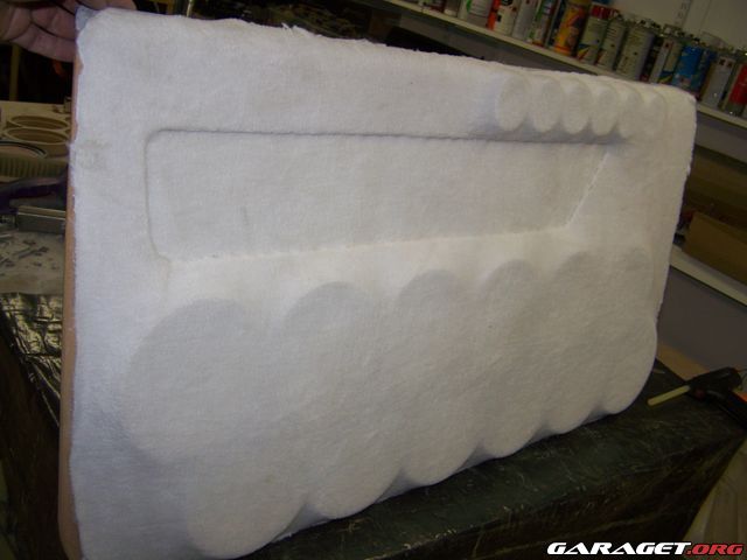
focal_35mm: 38
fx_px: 820
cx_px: 374
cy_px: 280
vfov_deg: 37.7
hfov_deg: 49.0
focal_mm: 6.3
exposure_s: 1/60
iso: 80
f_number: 2.8
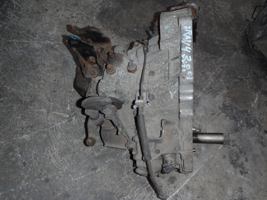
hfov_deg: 63.4
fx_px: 216
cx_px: 134
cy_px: 100
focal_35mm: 28
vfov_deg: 49.7
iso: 100
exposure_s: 1/30
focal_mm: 5
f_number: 3.9
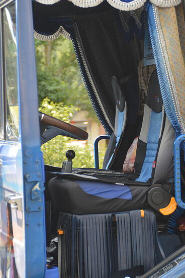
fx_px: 1297
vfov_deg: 12.2
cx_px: 120
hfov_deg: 8.2
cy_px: 131
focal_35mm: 168
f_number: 6.3
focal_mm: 86
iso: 800
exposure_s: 1/640
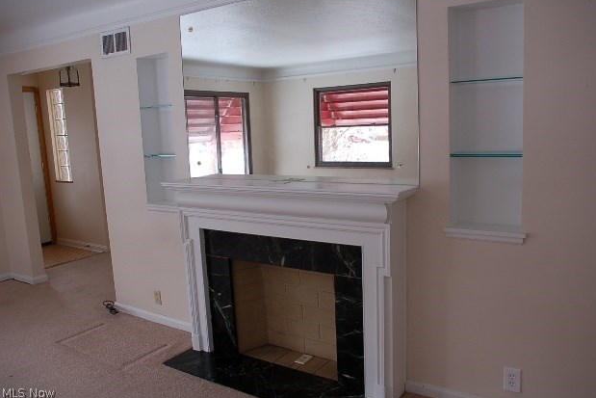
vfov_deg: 42.3
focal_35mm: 31
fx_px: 513
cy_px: 197
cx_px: 307
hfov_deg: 60.3
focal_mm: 20
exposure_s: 1/100
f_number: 5
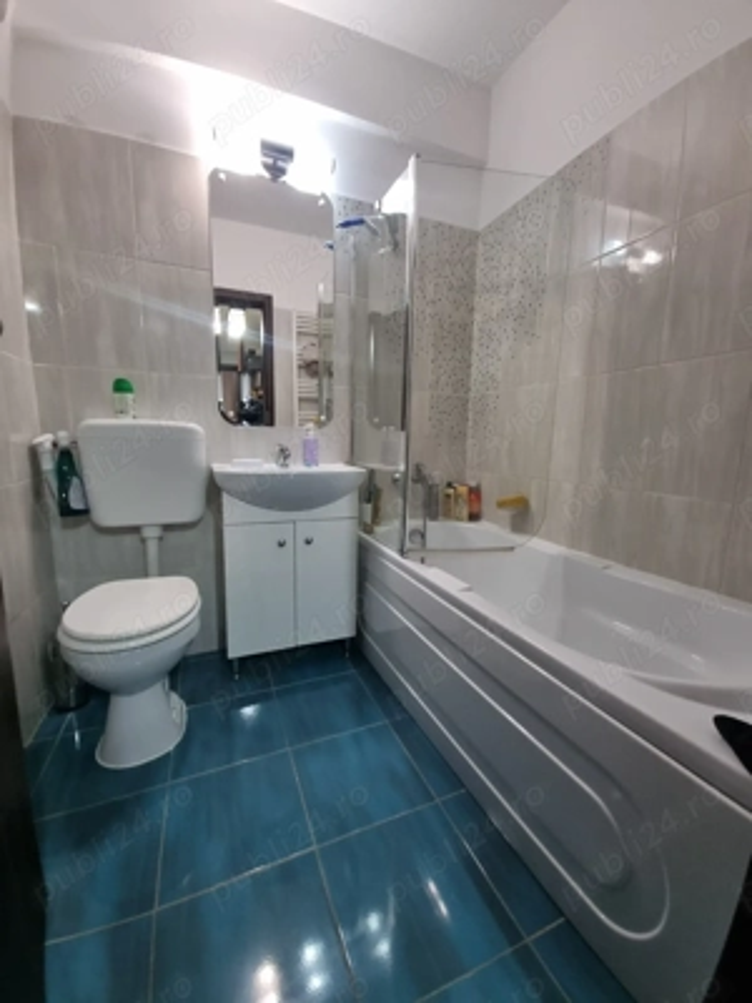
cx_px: 376
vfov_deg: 106.2
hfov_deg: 89.9
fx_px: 377
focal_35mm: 13
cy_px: 502
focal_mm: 2.2
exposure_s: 1/50
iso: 200
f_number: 2.2
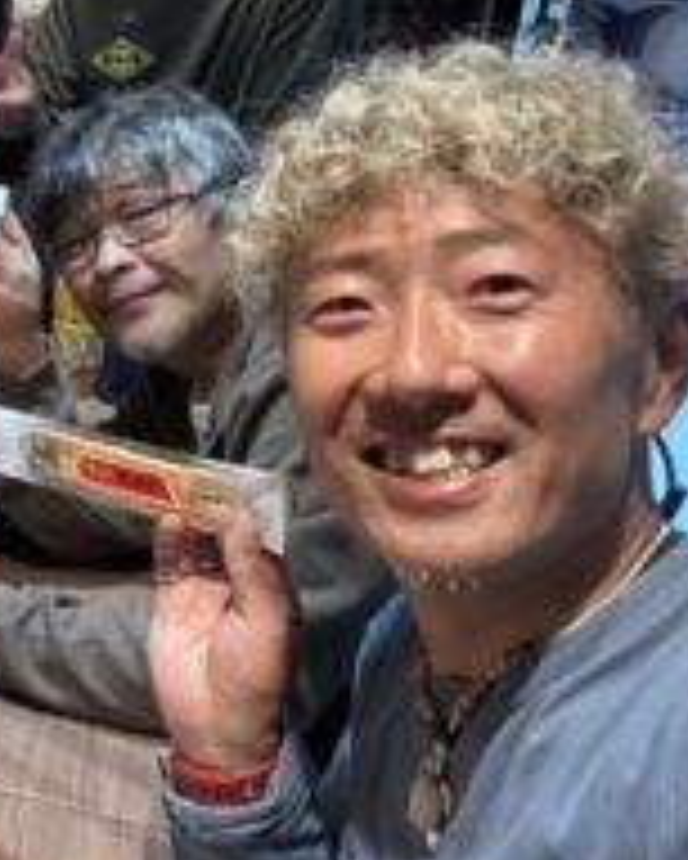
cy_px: 225
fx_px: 1195
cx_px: -175
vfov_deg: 38.6
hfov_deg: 27.5
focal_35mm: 47
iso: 160
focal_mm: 2.69
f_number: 1.9
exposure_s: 1/60
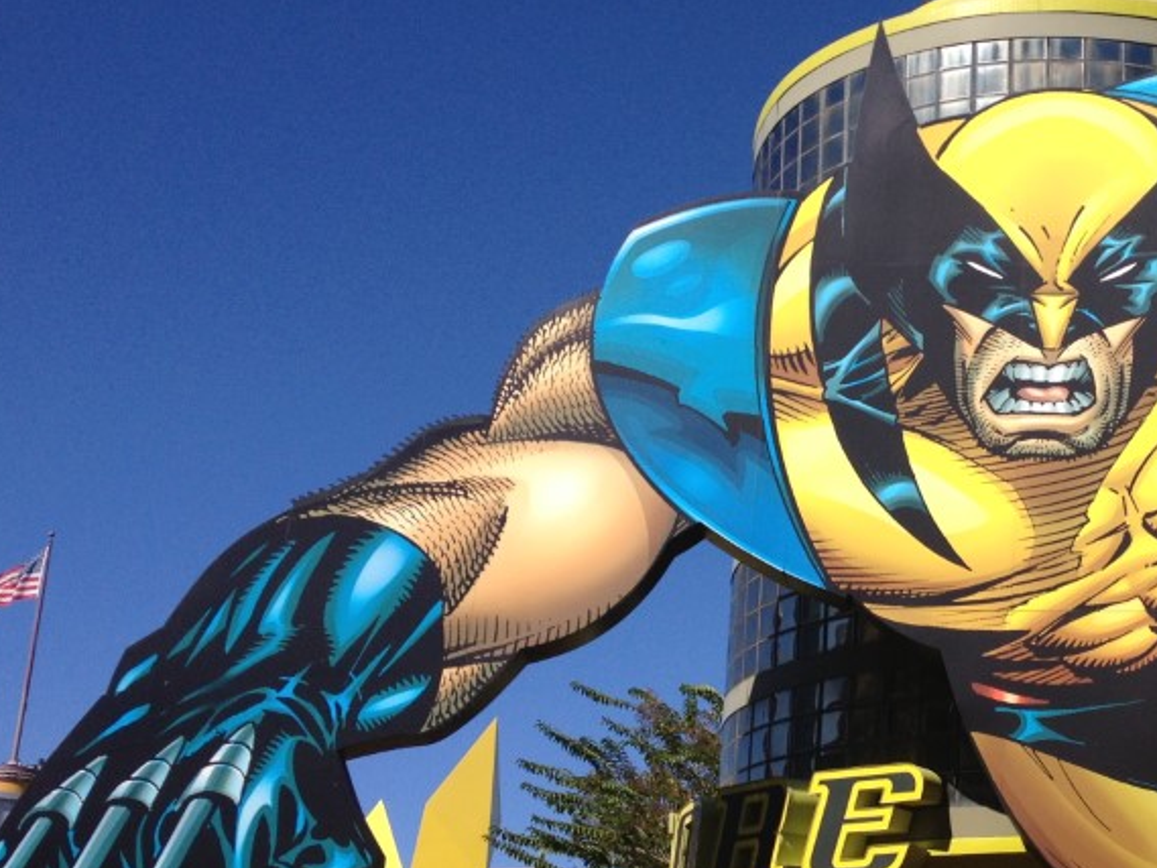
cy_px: 569
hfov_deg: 29.6
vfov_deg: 23.2
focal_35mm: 63
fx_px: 2106
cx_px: 1011
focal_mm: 4.28
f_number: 2.4
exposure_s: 1/2304
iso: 50
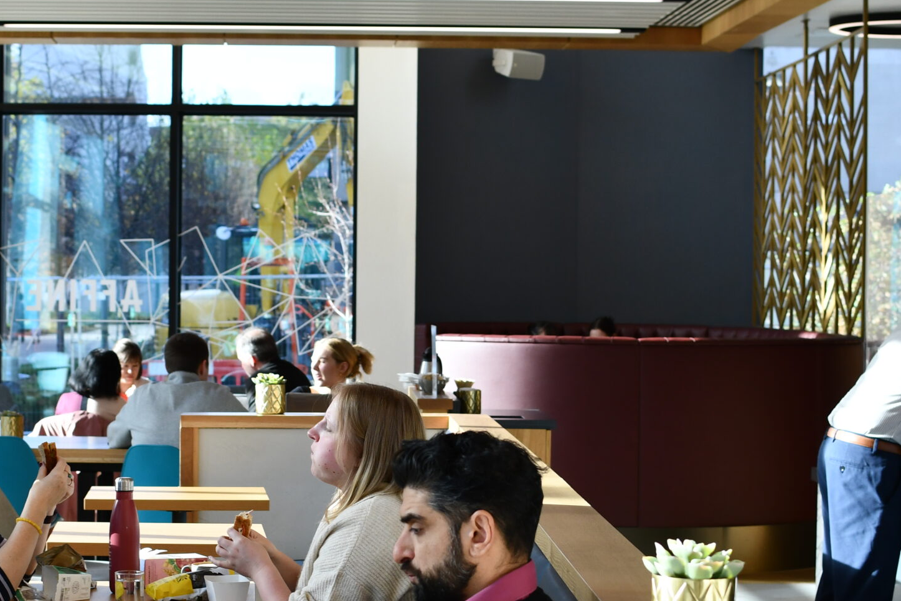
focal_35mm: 92
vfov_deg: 14.9
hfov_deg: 22.1
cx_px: 326
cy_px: 365
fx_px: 2303
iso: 400
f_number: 4.5
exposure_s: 1/250
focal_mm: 35
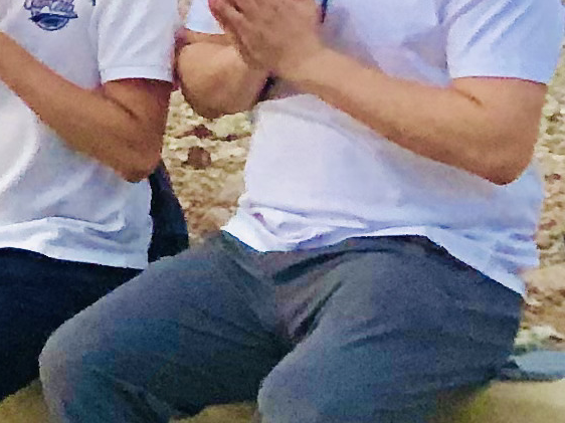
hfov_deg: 7.8
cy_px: -542
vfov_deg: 7.0
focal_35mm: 201
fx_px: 3279
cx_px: -1430
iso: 320
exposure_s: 1/40
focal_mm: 4
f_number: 1.8
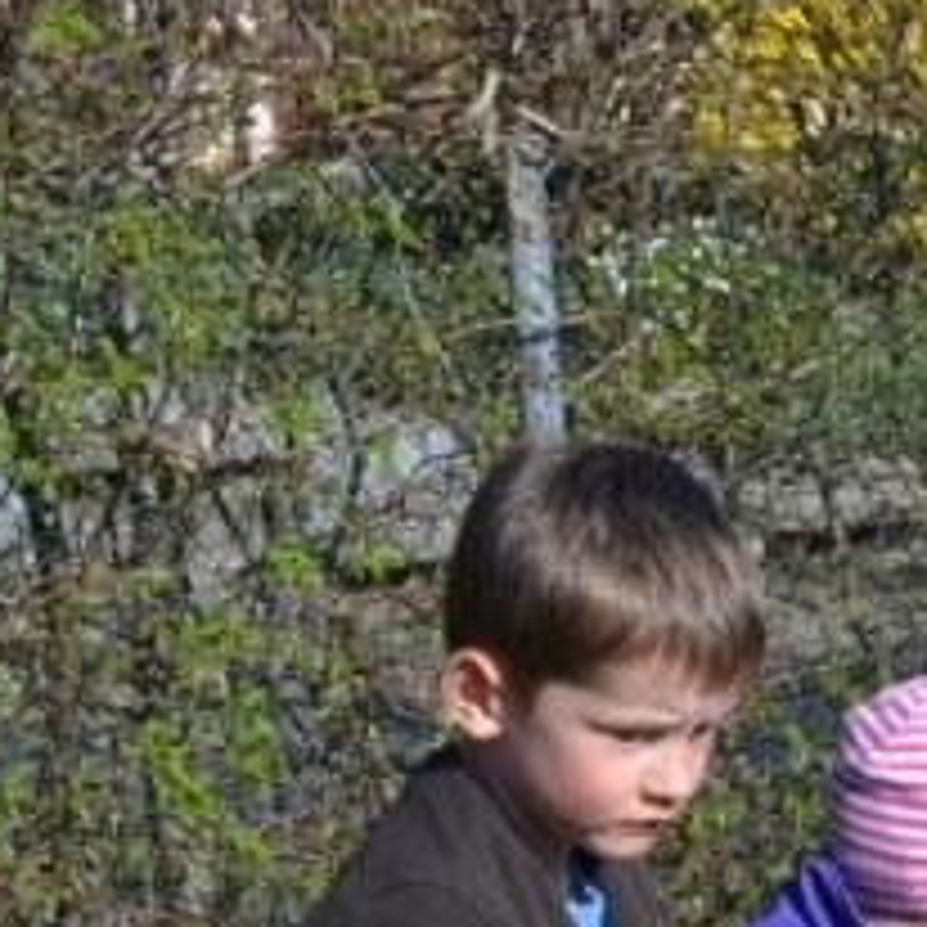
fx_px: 4605
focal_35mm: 152
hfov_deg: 10.0
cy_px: 1127
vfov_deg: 11.3
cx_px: 2241
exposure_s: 1/200
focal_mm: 24
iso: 100
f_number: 7.1
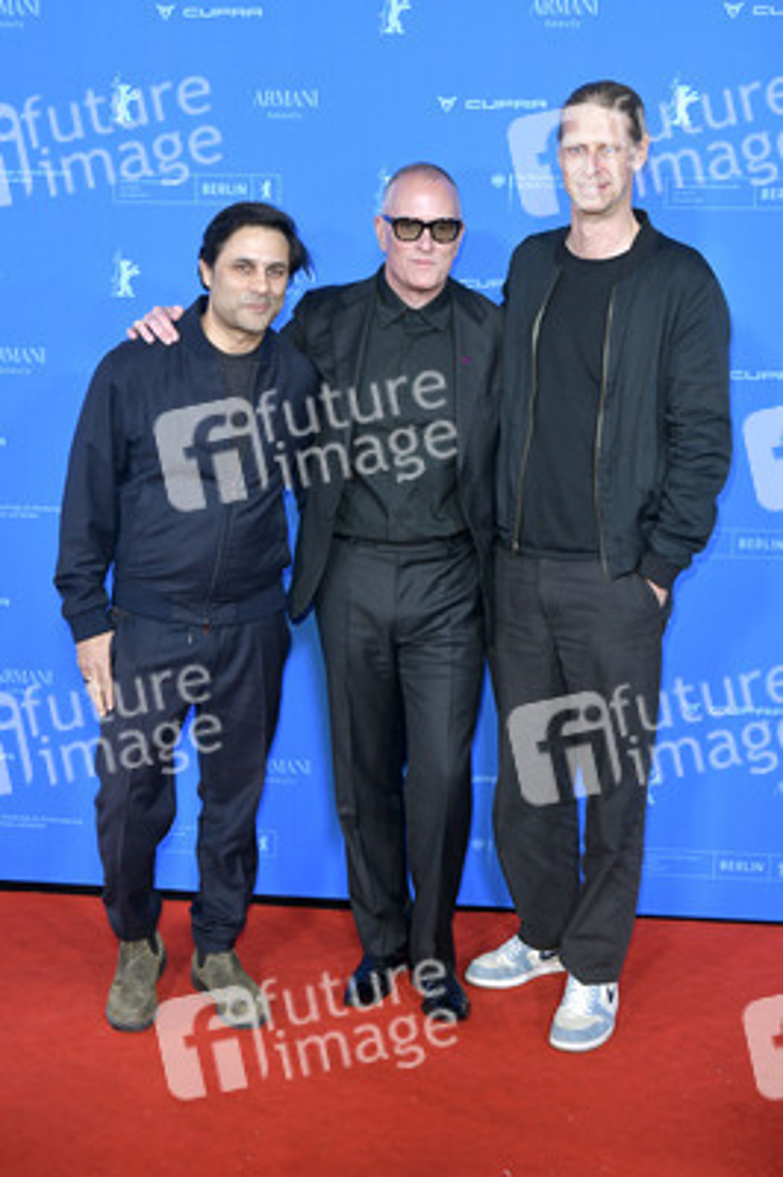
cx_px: 392
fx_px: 1471
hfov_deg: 29.8
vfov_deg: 43.6
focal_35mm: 45
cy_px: 588
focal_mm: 45
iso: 1600
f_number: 5.6
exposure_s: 1/160
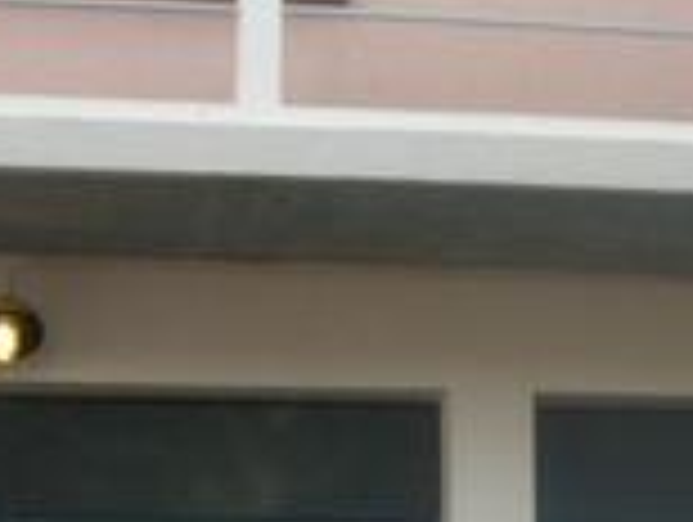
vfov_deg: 10.2
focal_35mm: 145
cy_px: 418
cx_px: 801
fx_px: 2907
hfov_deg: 13.3
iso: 50
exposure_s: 1/270
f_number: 2.8
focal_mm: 5.8
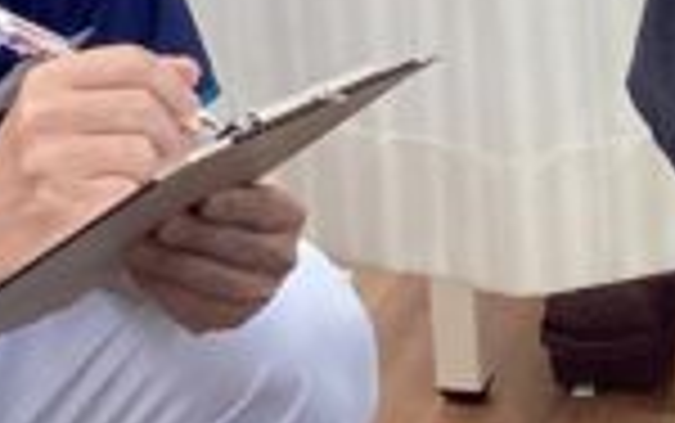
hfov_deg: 14.6
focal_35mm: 140
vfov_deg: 8.8
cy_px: -432
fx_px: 2577
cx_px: 720
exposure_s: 1/100
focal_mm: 3.3
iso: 50
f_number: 2.4
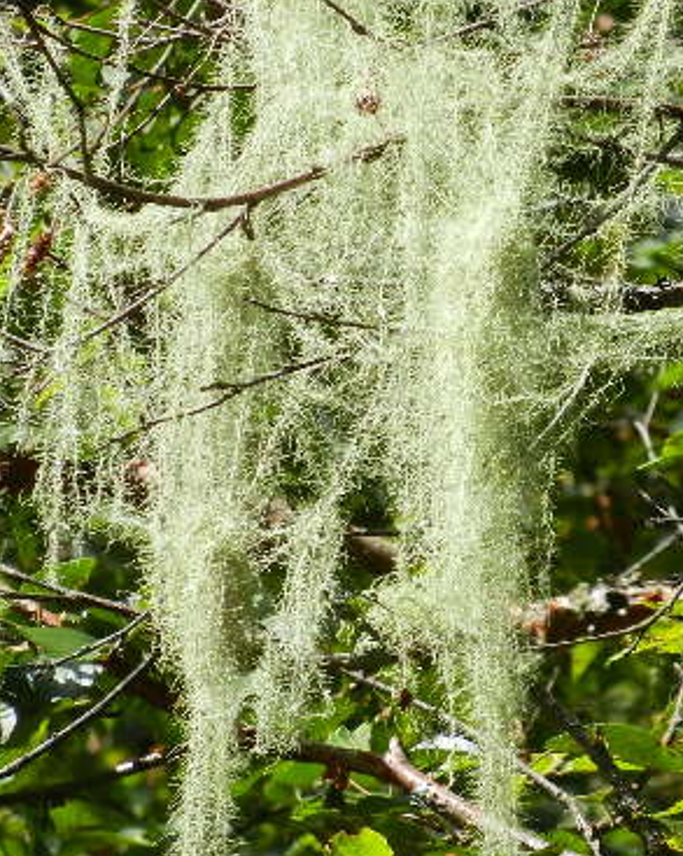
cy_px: 338
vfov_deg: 2.7
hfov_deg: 2.1
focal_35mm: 720
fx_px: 18215
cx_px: 483
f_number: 5.3
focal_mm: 60.8
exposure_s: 1/400
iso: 160
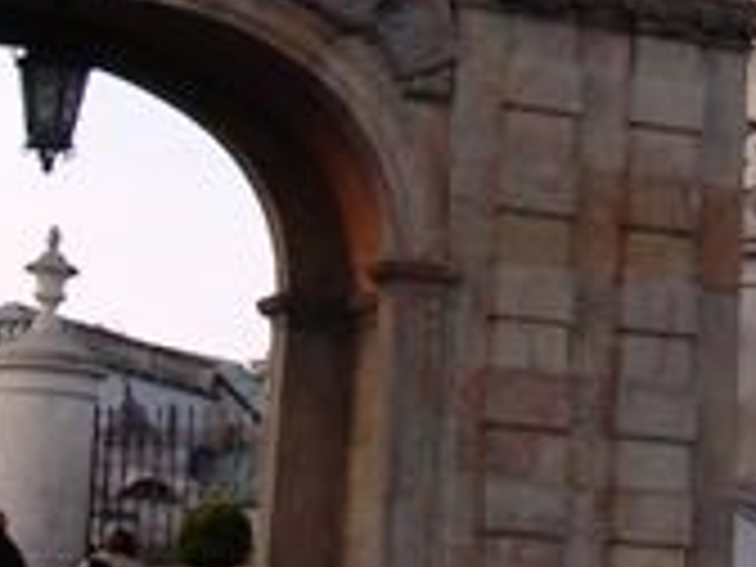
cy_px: -279
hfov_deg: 13.4
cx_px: 774
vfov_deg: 9.9
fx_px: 3167
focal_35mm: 145
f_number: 4
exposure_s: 1/172
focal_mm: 6.3
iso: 50
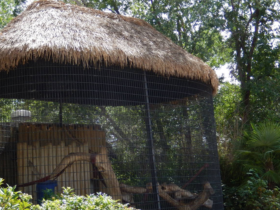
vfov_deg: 29.0
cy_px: 128
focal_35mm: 50
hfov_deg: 37.9
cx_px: 99
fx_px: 404
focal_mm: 6.5
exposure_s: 1/320
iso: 125
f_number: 4
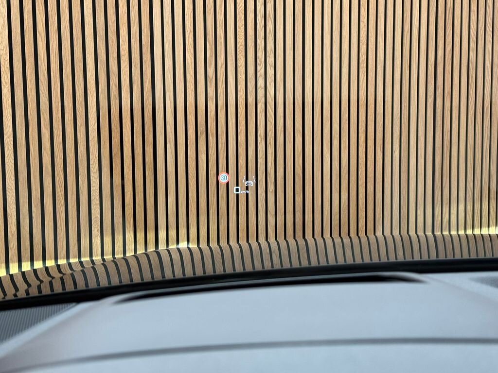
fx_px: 691
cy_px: 186
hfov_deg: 39.7
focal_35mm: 48
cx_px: 249
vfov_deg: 30.3
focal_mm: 6.76
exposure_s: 1/67
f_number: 1.78
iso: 80
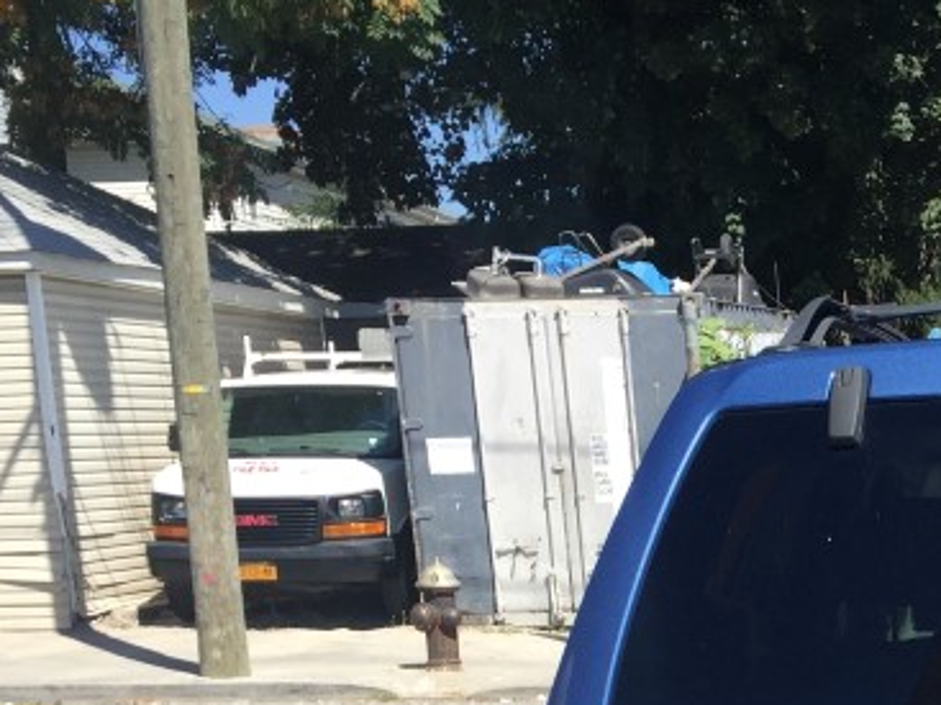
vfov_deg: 17.0
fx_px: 2201
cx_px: 1120
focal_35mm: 81
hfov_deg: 22.3
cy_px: 943
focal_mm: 4.15
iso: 32
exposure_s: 1/1276
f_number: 2.2
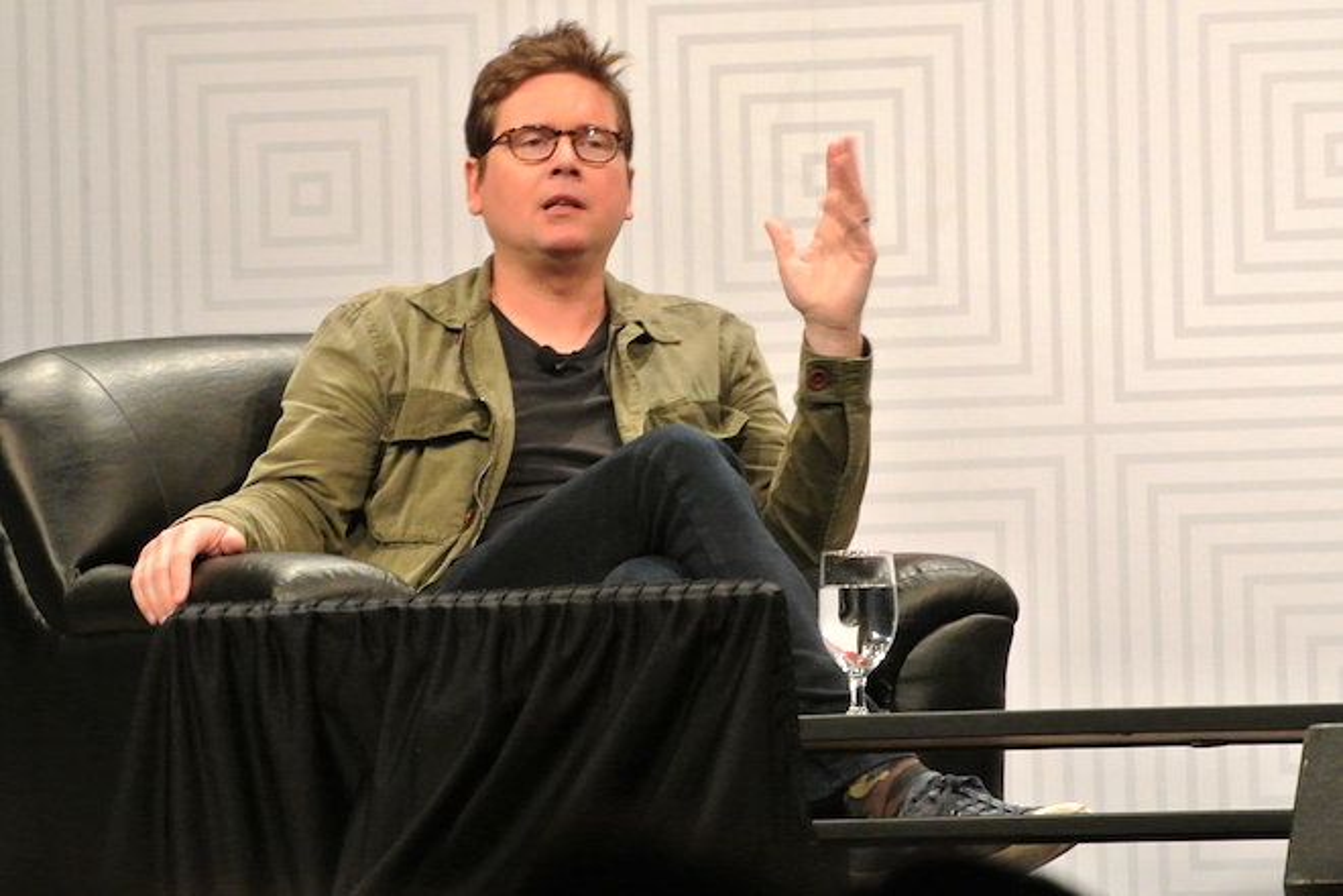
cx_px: 672
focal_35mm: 297
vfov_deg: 4.6
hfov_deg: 6.9
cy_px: 448
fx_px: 11079
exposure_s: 1/60
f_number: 5.6
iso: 1100
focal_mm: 110
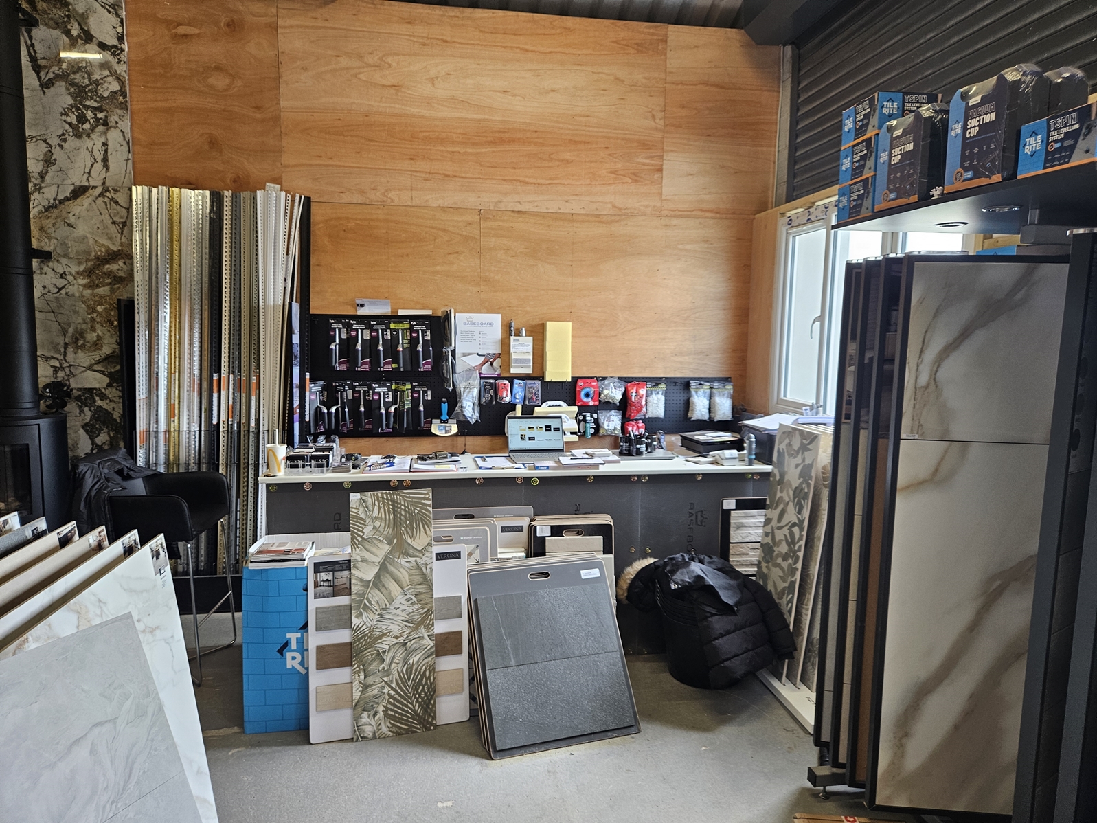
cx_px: 548
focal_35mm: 23
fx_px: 729
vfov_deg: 58.9
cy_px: 412
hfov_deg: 73.9
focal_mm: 5.4
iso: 125
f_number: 1.8
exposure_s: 1/100
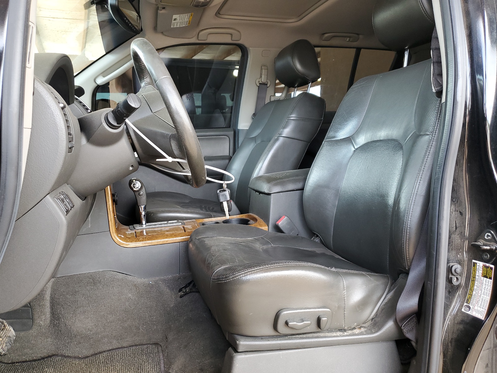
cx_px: 248
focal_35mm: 26
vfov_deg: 53.1
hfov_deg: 67.3
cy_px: 186
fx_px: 373
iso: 95
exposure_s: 1/120
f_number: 1.5
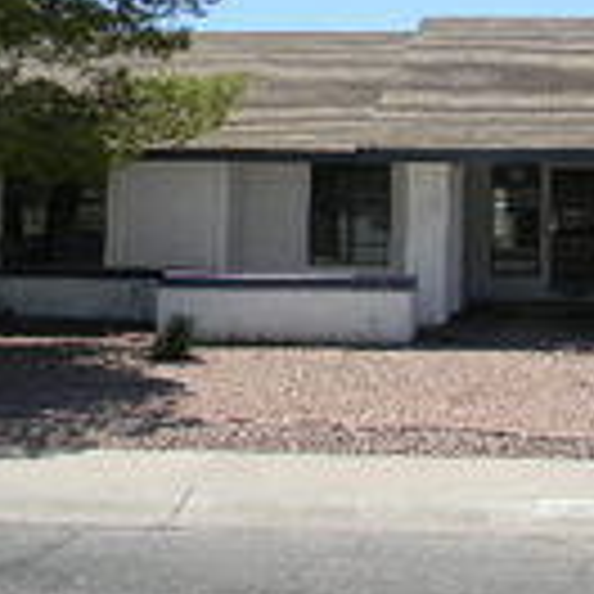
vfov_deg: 25.9
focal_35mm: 65
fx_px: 1262
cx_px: 518
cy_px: 90
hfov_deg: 25.8
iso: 112
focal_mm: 5
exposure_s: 1/356
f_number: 7
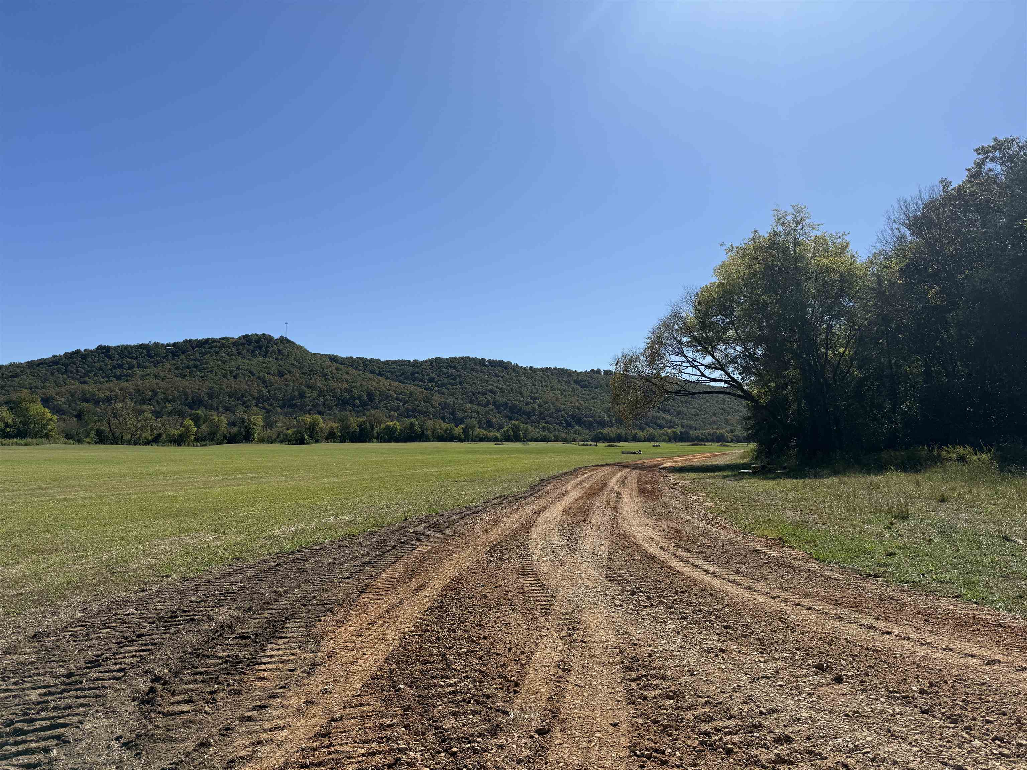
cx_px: 514
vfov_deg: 56.8
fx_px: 712
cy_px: 385
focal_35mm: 24
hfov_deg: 71.6
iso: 80
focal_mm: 6.76
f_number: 1.78
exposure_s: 1/6173
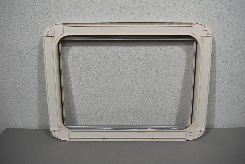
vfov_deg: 43.6
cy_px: 82
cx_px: 122
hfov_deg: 61.9
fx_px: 204
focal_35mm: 30
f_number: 5.6
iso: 280
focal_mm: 20
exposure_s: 1/125
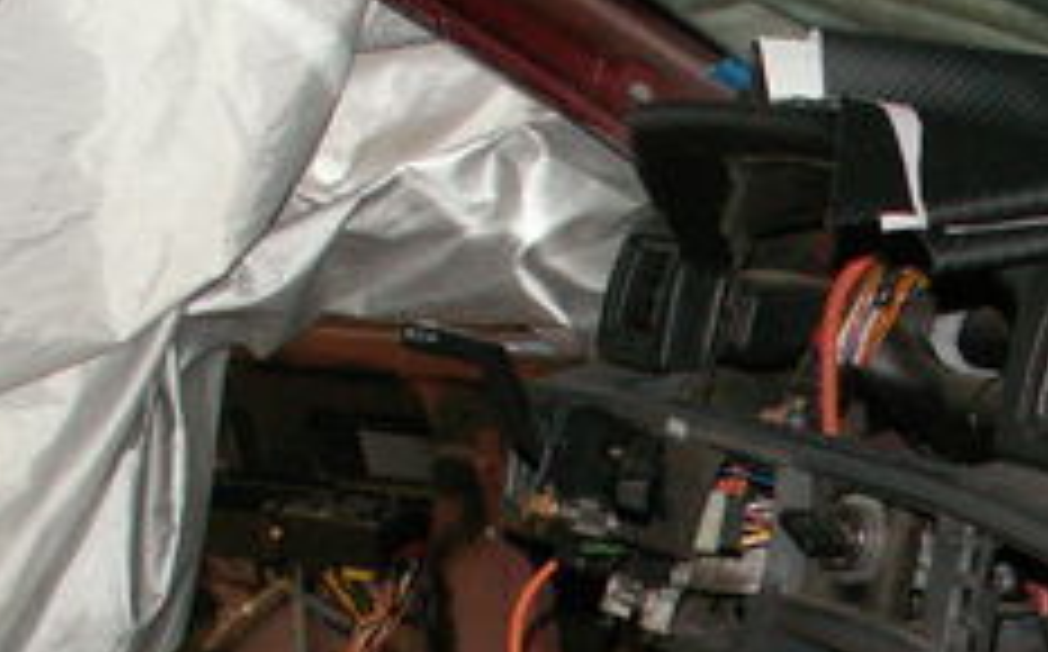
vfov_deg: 12.4
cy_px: 845
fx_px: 2910
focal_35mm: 102
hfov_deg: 18.9
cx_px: 1363
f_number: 2.8
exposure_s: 1/40
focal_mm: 5.86
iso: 160
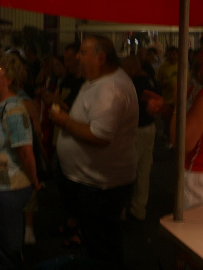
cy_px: 135
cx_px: 102
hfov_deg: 14.1
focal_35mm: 105
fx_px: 821
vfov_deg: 18.7
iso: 50
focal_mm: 17.4
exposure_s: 1/8
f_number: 4.8
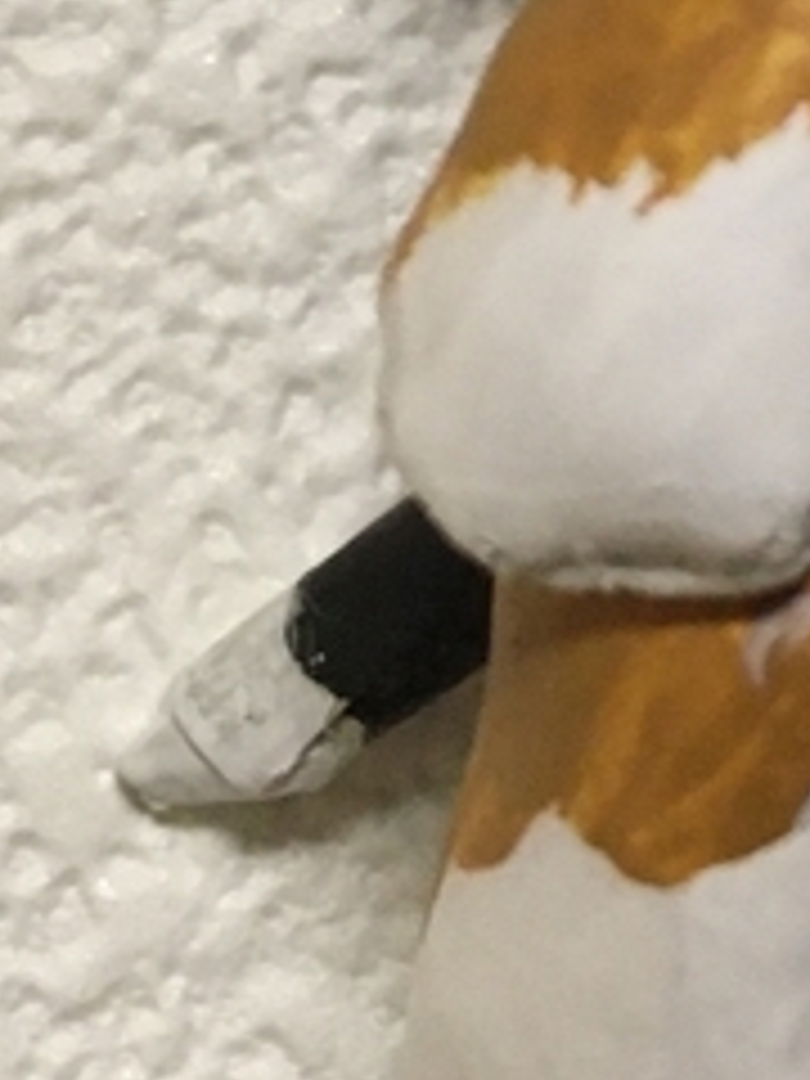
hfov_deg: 10.1
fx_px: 4524
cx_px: 932
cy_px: -756
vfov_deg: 12.6
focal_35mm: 145
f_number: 2.2
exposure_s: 1/33
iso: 200
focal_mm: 4.15
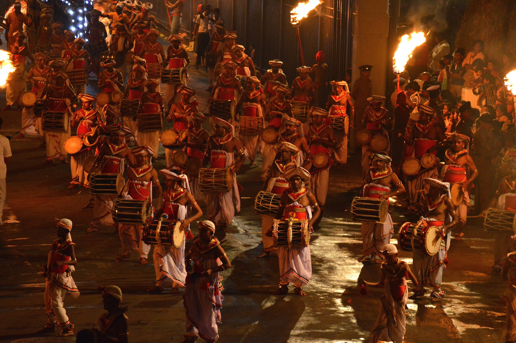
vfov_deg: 6.1
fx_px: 3222
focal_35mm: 225
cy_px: 172
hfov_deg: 9.2
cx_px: 258
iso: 3200
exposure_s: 1/40
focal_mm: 150
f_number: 5
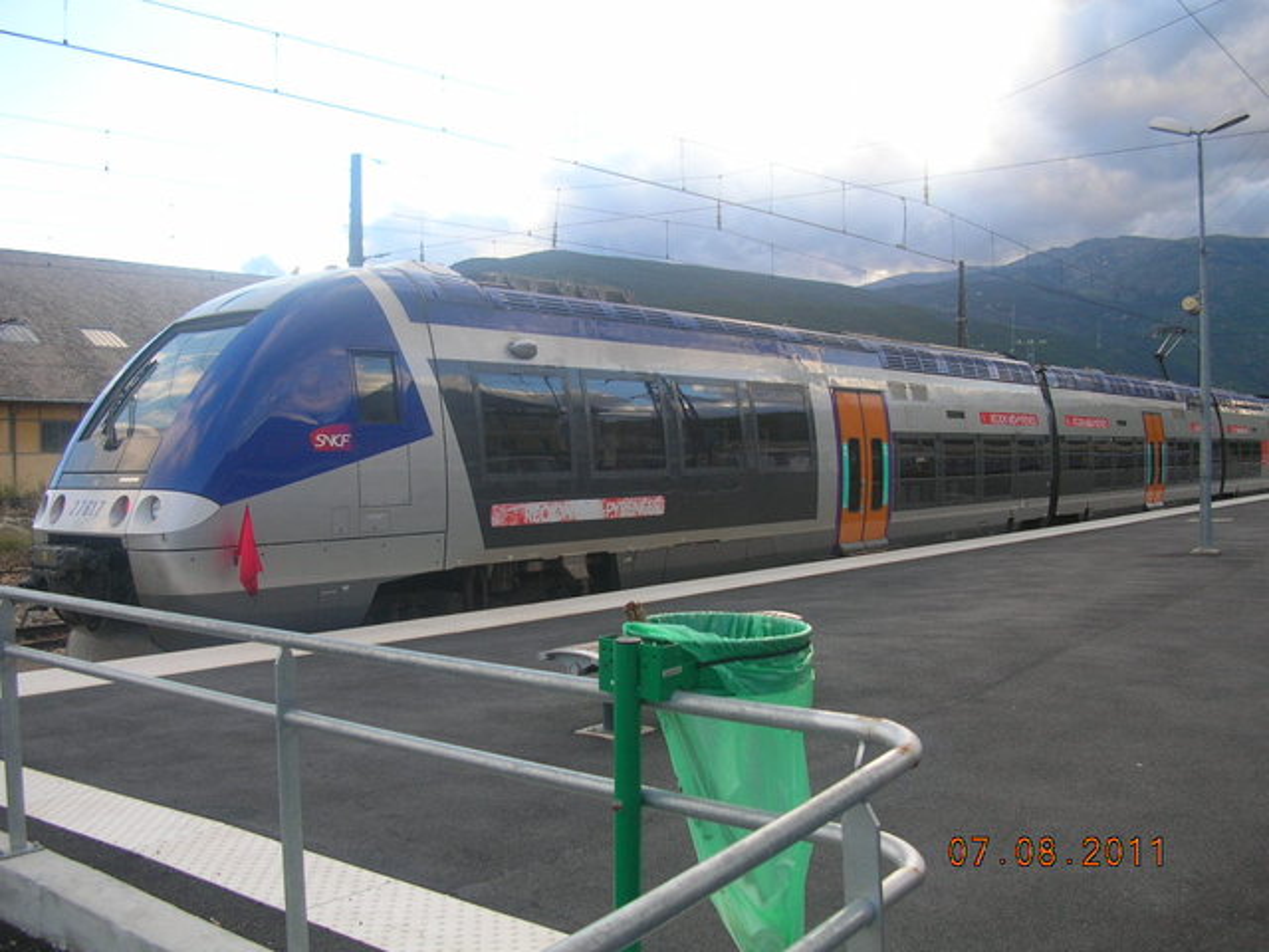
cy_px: 476
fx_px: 1283
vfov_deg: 40.7
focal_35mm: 35
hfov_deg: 52.6
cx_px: 634
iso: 50
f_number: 2.8
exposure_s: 1/140
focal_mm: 5.8
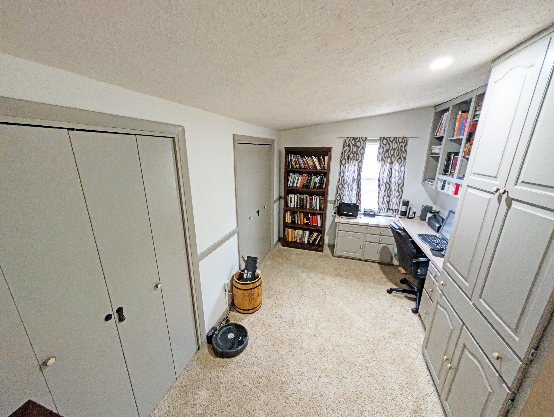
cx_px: 277
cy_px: 208
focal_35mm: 12
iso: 262
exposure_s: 1/120
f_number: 1.7
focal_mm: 2.02
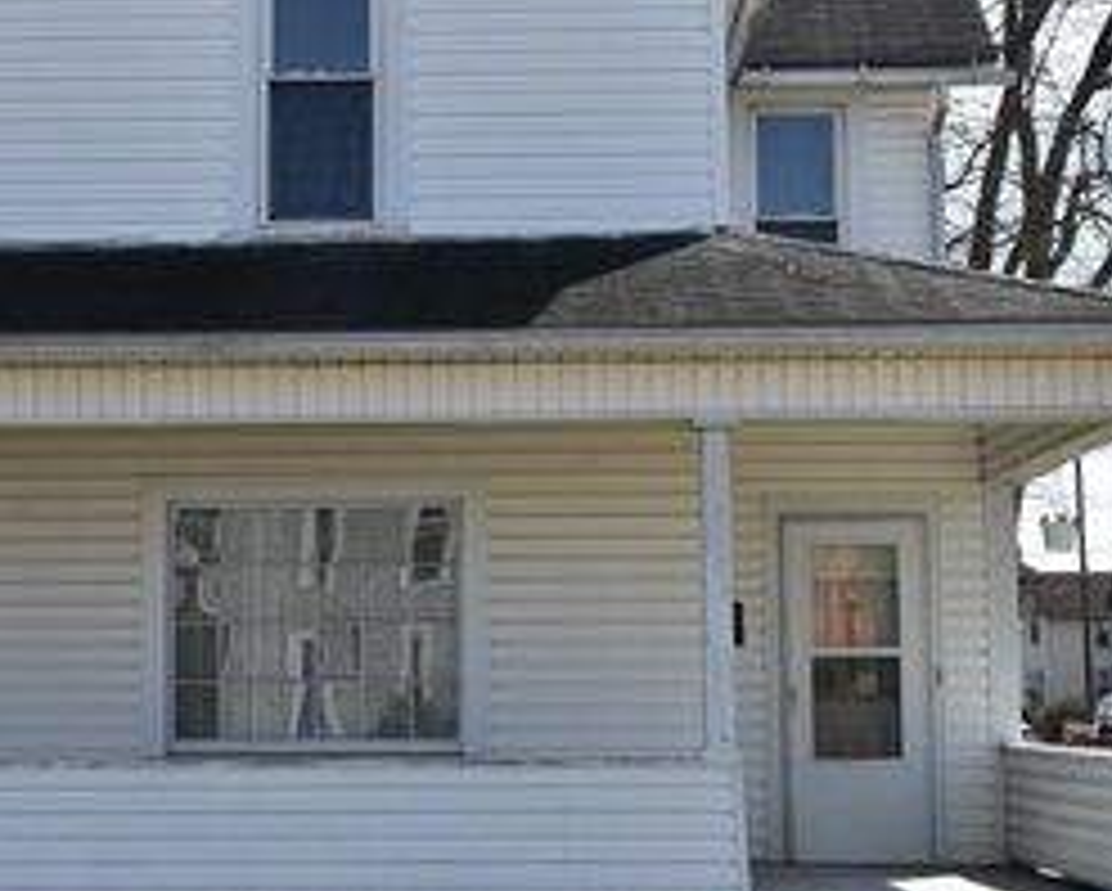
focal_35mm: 77
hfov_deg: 24.5
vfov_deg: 19.9
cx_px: 320
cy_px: 412
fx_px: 2534
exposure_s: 1/250
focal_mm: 27
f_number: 8
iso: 100
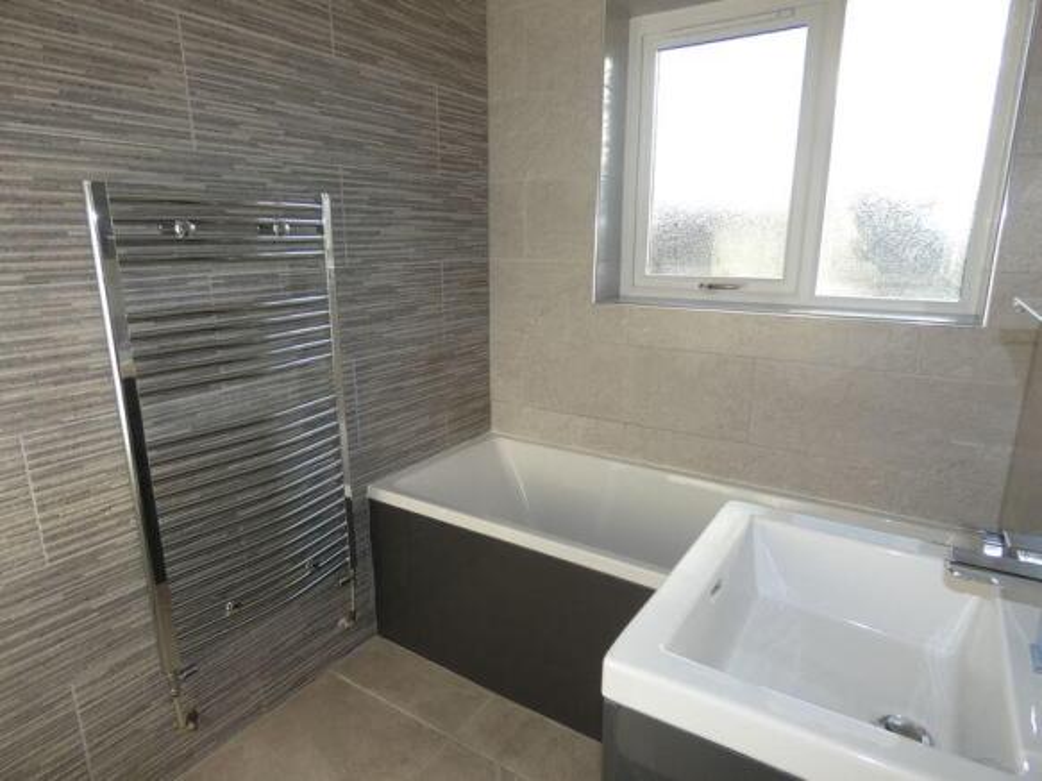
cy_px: 390
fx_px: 602
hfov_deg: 81.8
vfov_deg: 66.0
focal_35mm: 20
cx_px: 521
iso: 80
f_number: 2.8
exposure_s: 1/250
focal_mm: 3.6
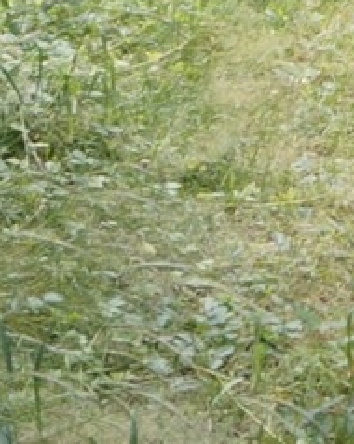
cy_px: -383
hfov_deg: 8.2
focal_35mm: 181
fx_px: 2373
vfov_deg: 10.0
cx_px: 650
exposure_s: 1/160
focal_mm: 18
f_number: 4
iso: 200
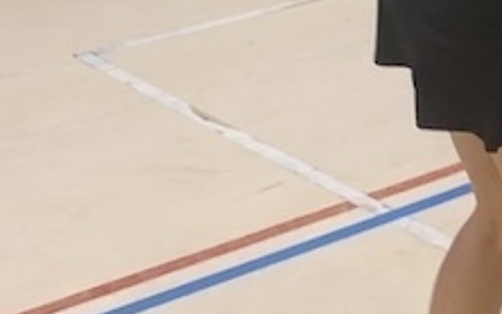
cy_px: -102
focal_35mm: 127
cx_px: 773
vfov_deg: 10.1
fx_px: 1738
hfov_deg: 15.1
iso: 100
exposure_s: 1/122
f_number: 1.8
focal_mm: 4.25
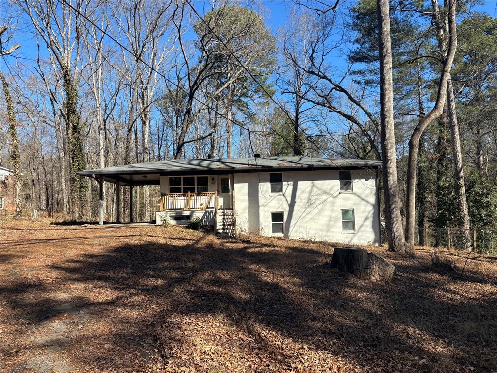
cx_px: 248
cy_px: 186
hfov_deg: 67.3
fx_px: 373
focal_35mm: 26
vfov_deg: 53.1
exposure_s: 1/1812
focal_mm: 5.96
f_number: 1.6
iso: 50
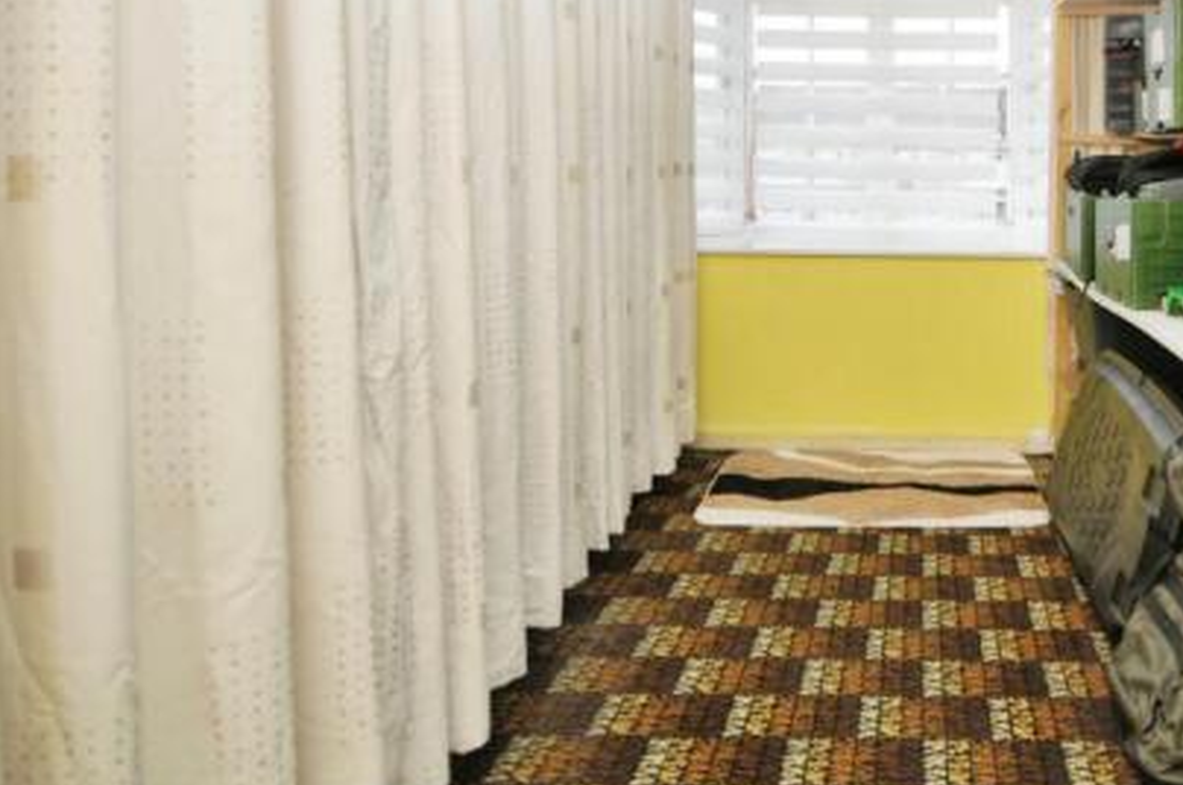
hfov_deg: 63.3
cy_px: 185
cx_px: 908
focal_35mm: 27
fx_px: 880
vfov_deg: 46.2
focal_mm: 11
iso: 200
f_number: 5
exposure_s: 1/60
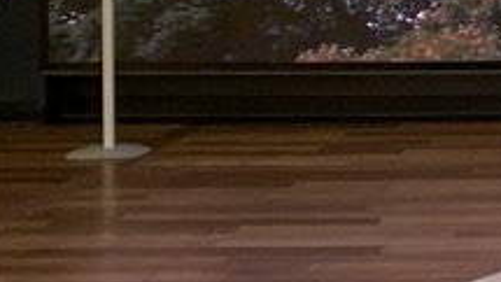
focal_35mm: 135
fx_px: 1794
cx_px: 944
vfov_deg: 8.8
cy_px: -110
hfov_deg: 13.9
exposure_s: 1/49
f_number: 1.8
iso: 100
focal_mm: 4.25
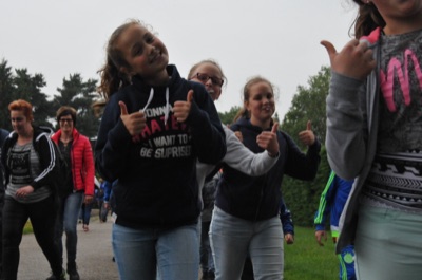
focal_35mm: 63
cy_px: 140
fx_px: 737
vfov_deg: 21.5
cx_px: 211
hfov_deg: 32.0
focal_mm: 42
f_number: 10
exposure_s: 1/400
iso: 2000
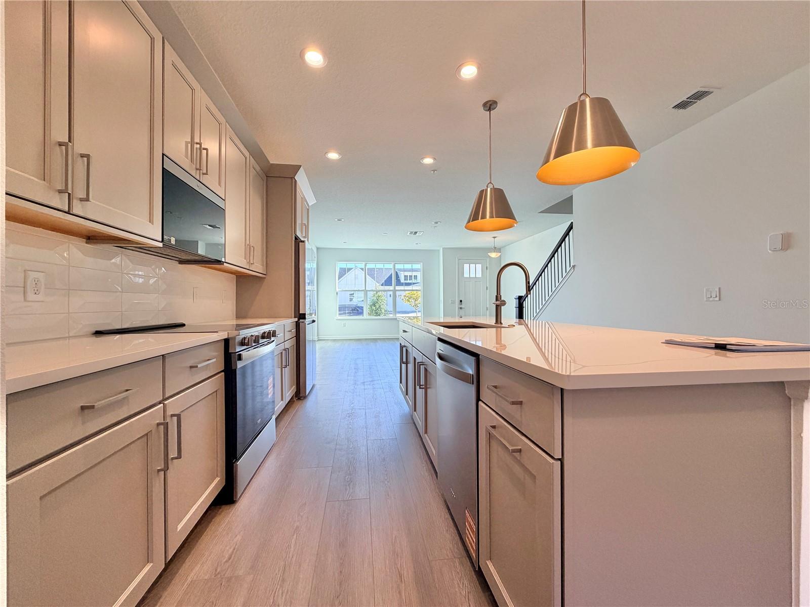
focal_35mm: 14
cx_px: 405
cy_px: 304
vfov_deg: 85.7
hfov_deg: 102.1
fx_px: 328
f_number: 2.2
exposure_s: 1/120
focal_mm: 2.22
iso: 125
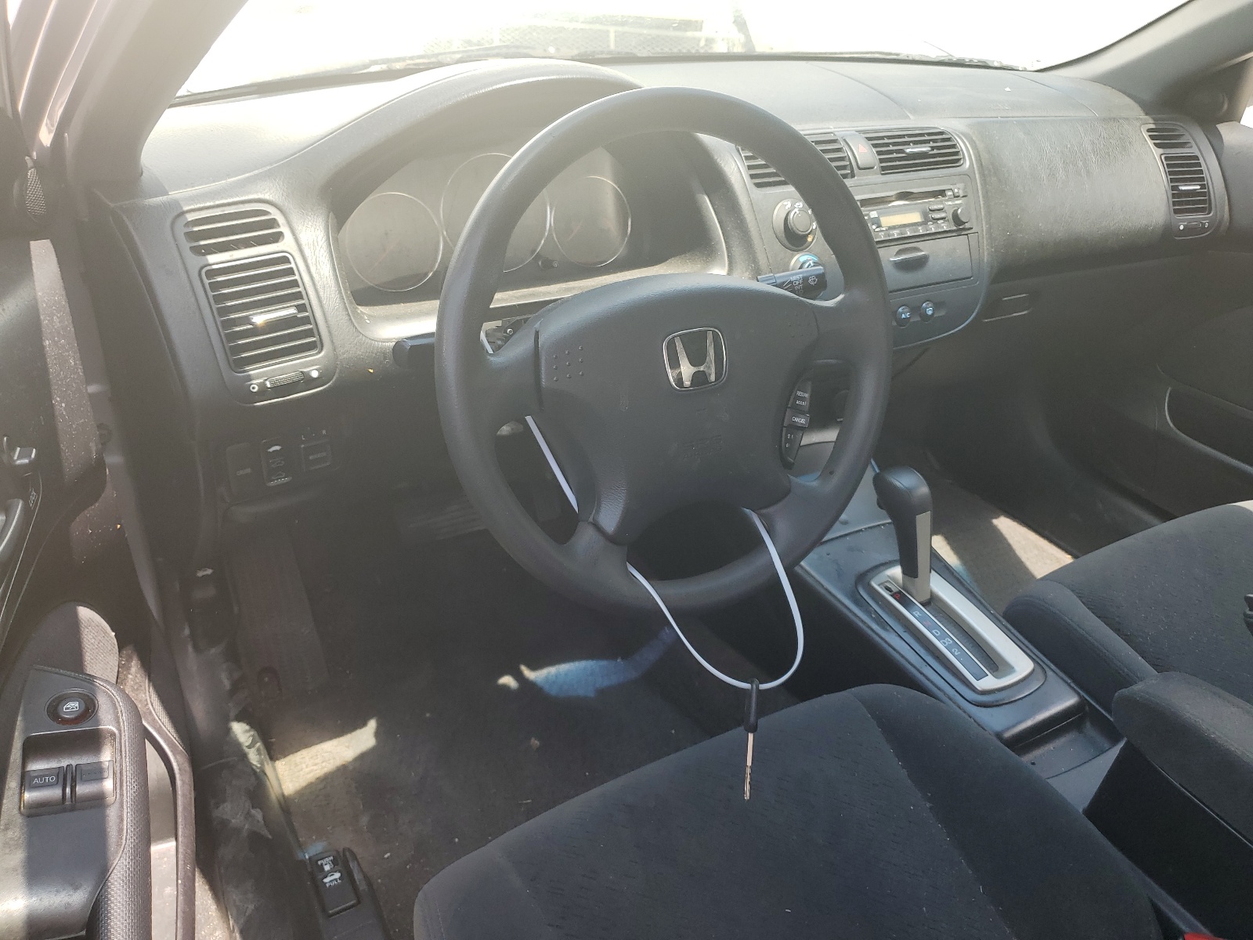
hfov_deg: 67.3
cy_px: 470
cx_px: 626
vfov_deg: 53.1
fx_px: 941
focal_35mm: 26
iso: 50
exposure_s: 1/455
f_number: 1.5
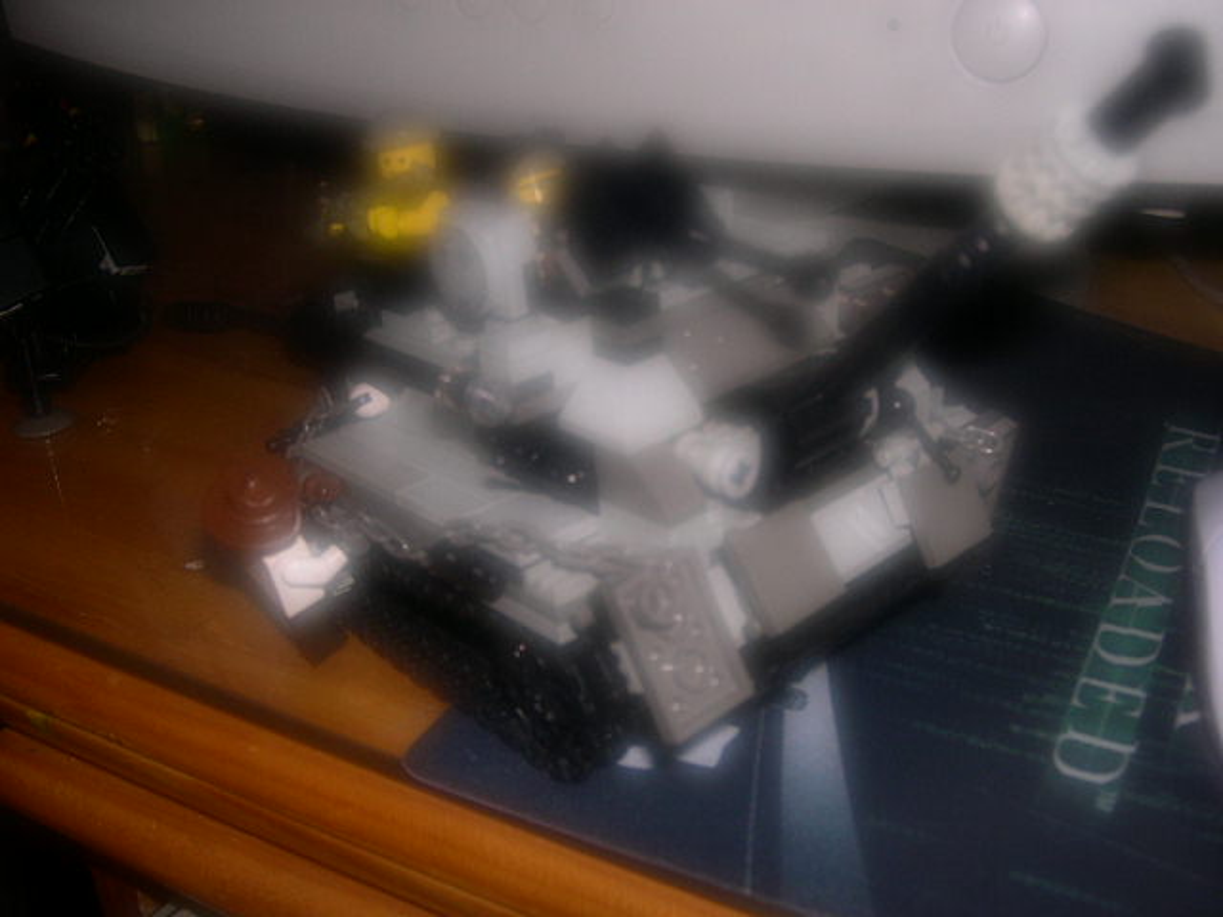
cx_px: 612
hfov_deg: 49.0
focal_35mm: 38
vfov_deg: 37.7
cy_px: 458
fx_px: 1343
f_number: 2.8
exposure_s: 1/60
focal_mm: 8
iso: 100
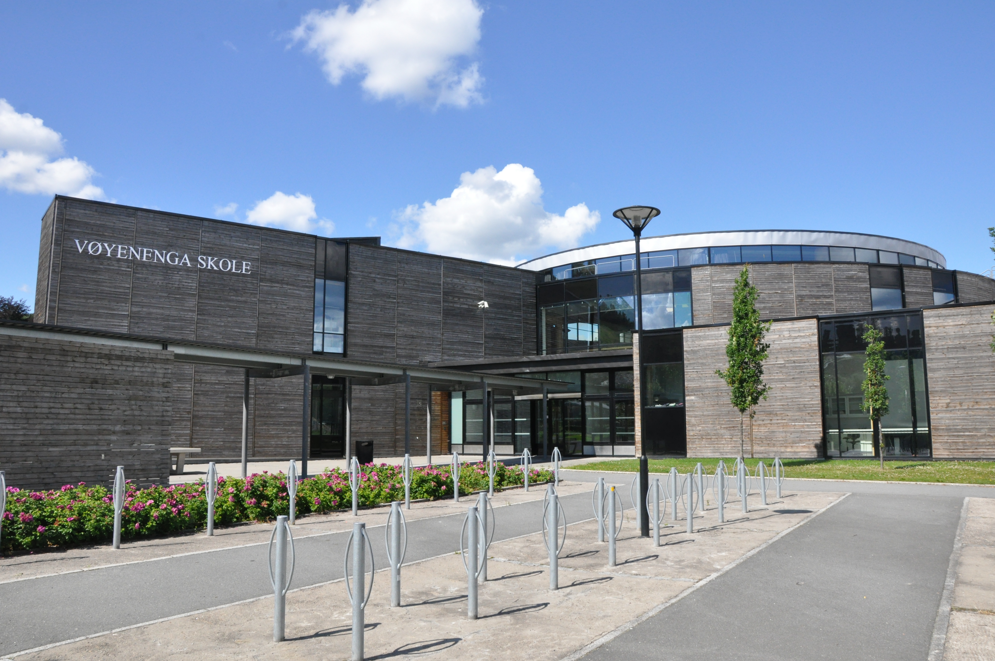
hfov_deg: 67.4
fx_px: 745
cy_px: 330
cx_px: 498
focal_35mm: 27
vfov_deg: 47.8
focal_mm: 18
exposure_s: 1/640
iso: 1000
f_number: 13
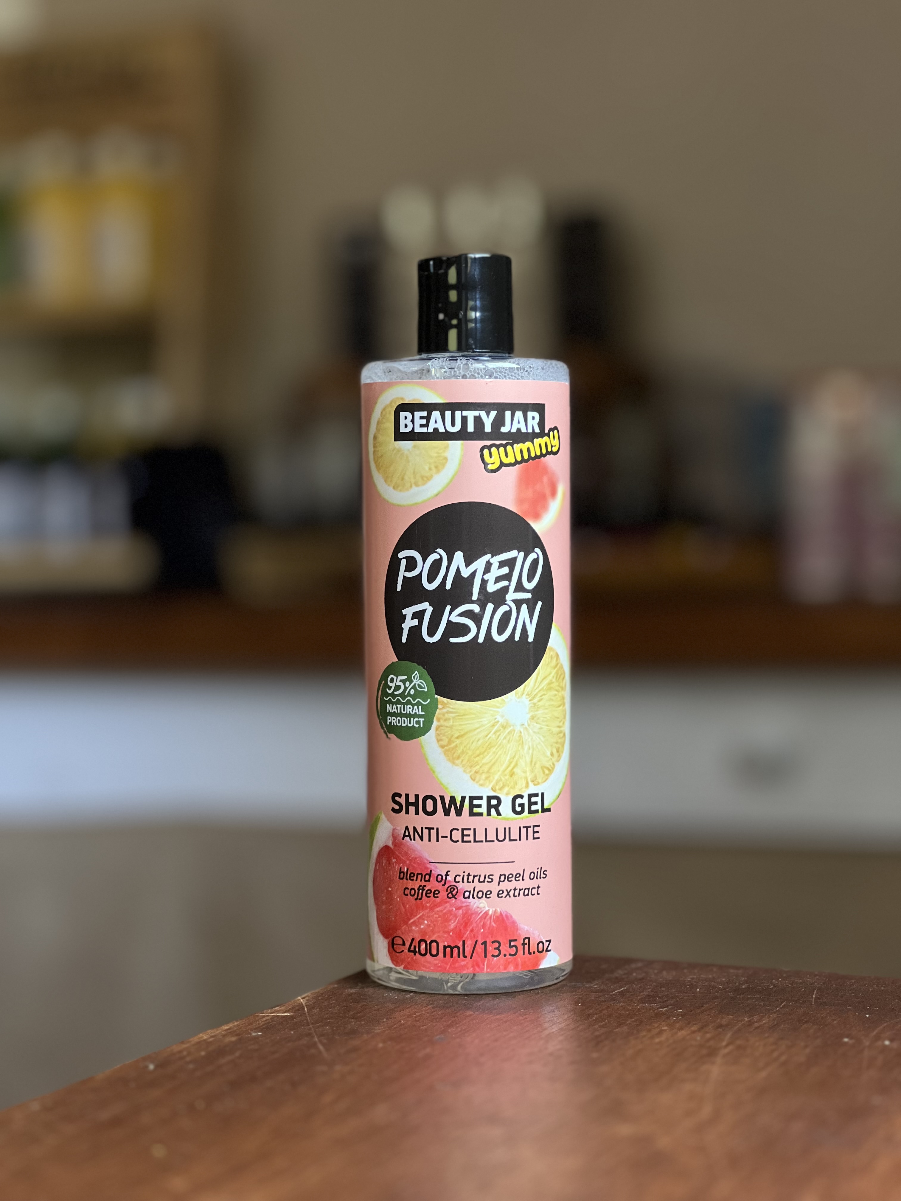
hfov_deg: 19.1
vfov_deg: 25.3
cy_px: 600
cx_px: 450
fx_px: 2672
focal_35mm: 77
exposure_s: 1/40
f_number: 2.8
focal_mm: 9
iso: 160
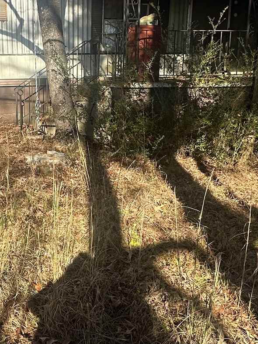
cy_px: 167
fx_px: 408
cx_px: 49
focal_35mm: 41
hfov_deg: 34.0
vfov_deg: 45.8
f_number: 2.2
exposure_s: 1/779
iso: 40
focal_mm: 2.22
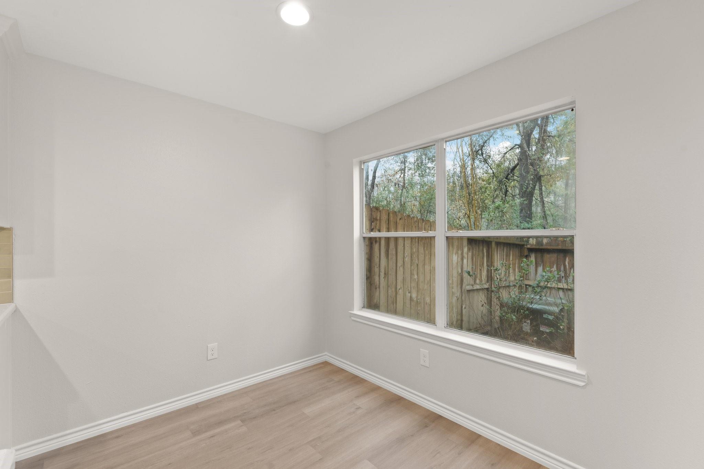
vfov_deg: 72.0
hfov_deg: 95.0
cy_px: 234
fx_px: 323
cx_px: 352
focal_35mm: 16
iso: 320
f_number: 9
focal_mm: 16.5
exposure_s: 1/2.5
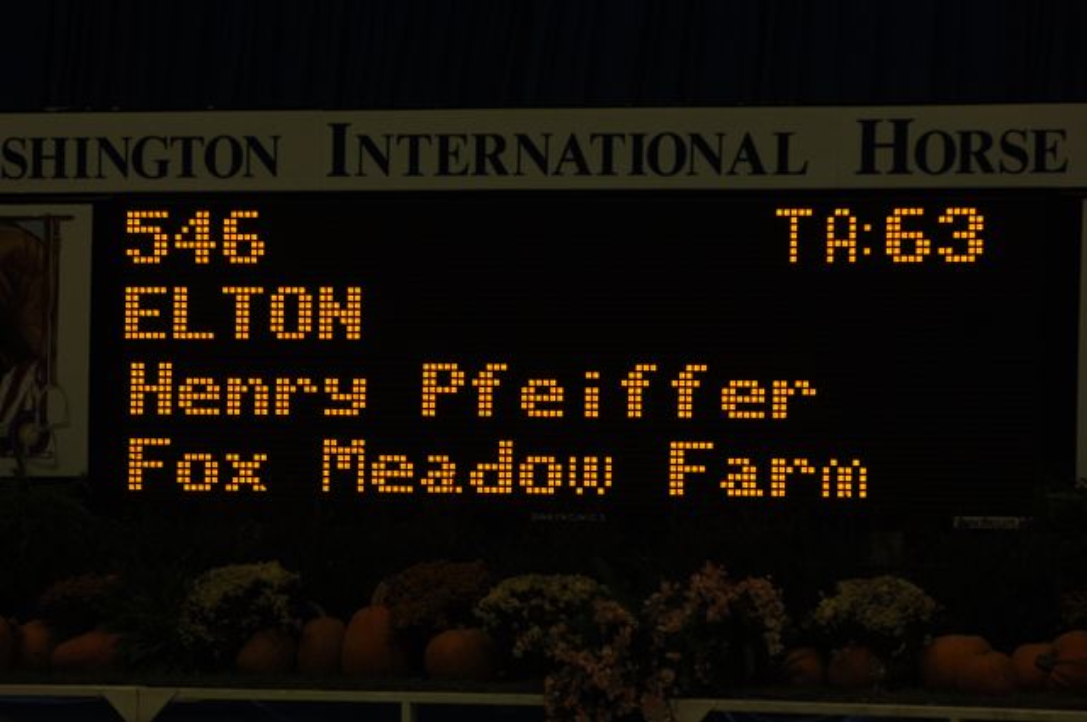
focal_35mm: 262
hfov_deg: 7.9
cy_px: 361
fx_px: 7916
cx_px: 544
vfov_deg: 5.2
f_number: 4.5
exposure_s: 1/250
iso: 320
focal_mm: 175
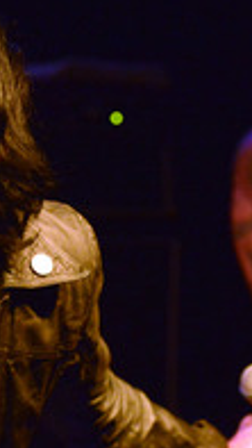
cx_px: 112
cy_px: 193
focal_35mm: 180
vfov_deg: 12.0
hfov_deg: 6.8
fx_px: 2136
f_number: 2.8
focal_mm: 75
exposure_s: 1/250
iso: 6400
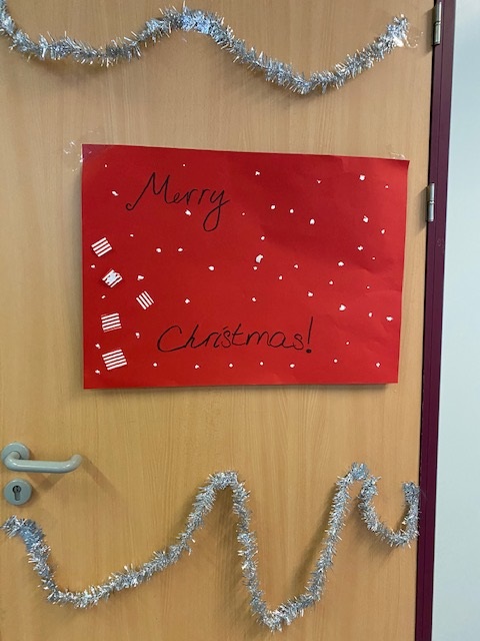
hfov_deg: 53.1
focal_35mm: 26
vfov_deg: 67.3
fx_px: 481
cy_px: 320
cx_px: 240
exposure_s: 1/50
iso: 400
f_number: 1.8
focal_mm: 4.25
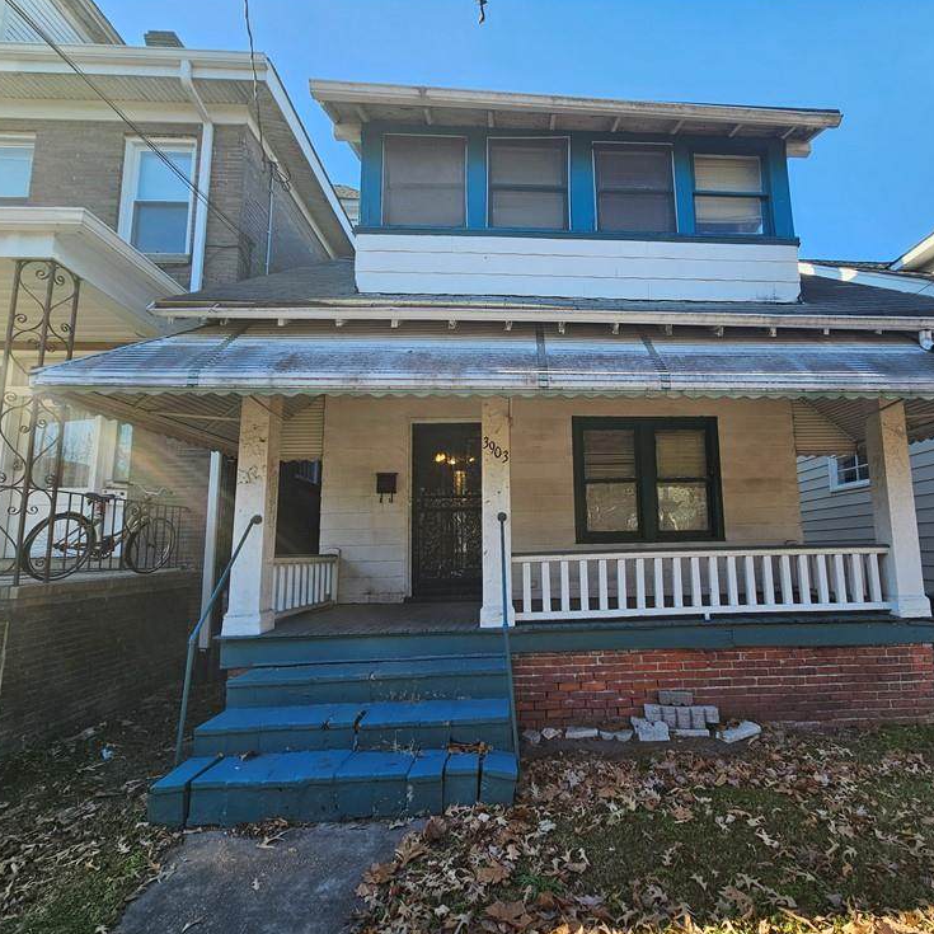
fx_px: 488
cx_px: 553
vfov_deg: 87.4
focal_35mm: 16
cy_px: 477
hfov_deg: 86.5
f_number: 2.2
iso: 50
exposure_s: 1/450
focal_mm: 2.2
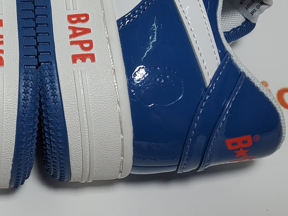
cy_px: -58
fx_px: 632
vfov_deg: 18.2
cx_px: 15
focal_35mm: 76
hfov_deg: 24.7
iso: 50
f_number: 1.5
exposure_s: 1/929
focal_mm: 4.3
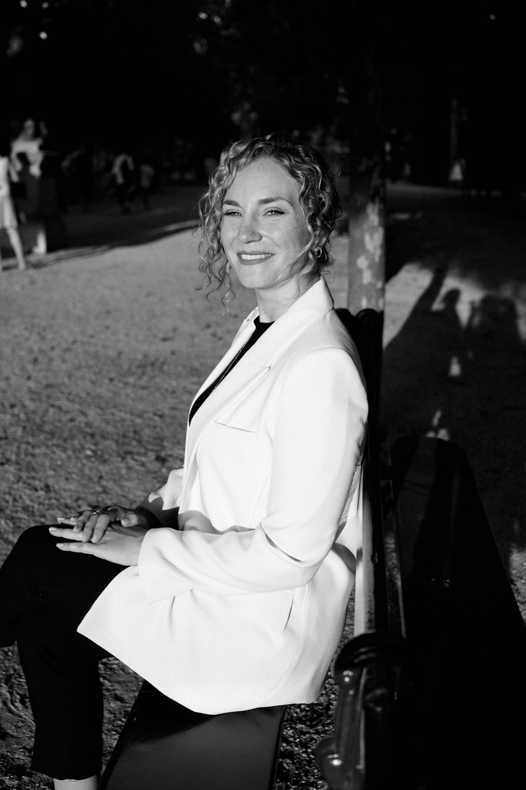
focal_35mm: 35
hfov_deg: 37.9
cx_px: 263
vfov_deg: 54.4
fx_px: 767
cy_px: 395
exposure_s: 1/1000
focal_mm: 35
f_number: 3.5
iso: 200
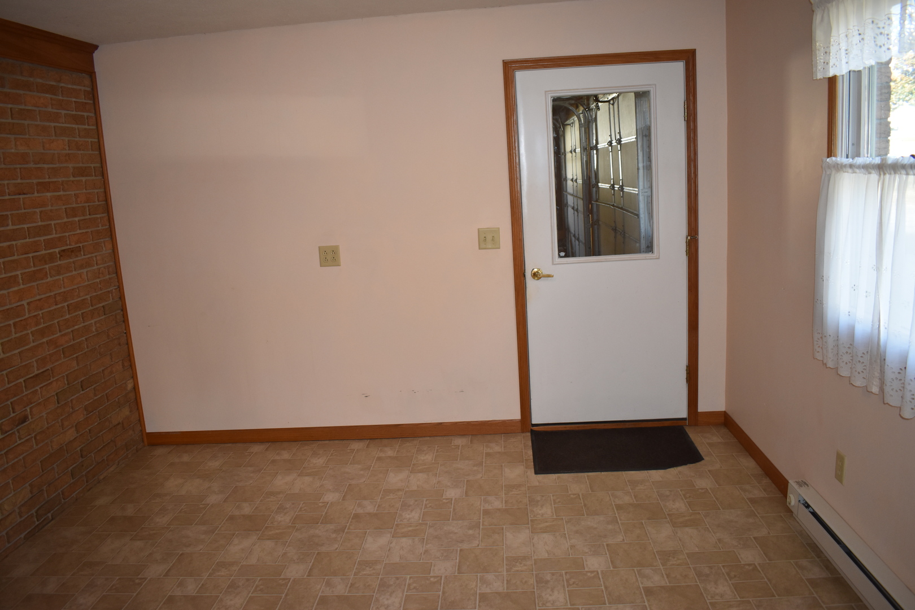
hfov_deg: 67.4
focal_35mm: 27
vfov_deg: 47.9
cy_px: 305
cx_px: 458
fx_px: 686
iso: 800
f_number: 3.5
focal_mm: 18
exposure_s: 1/60
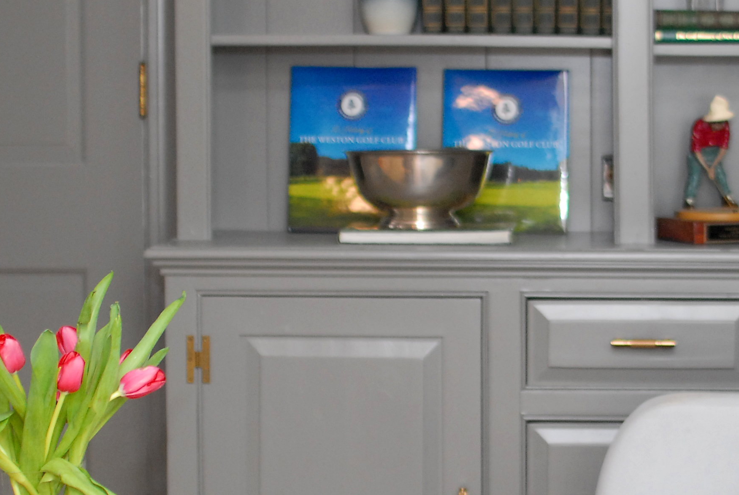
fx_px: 2386
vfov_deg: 11.8
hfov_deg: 17.5
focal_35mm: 116
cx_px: 508
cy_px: 262
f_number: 2.5
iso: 640
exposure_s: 1/125
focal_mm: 35
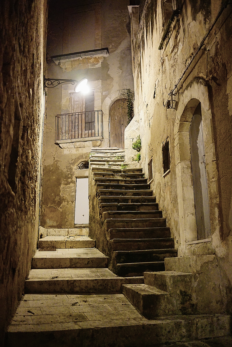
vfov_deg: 54.4
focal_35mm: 35
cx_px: 116
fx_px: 338
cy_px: 174
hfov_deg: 37.9
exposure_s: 1/125
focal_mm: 35
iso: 4000
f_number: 2.8
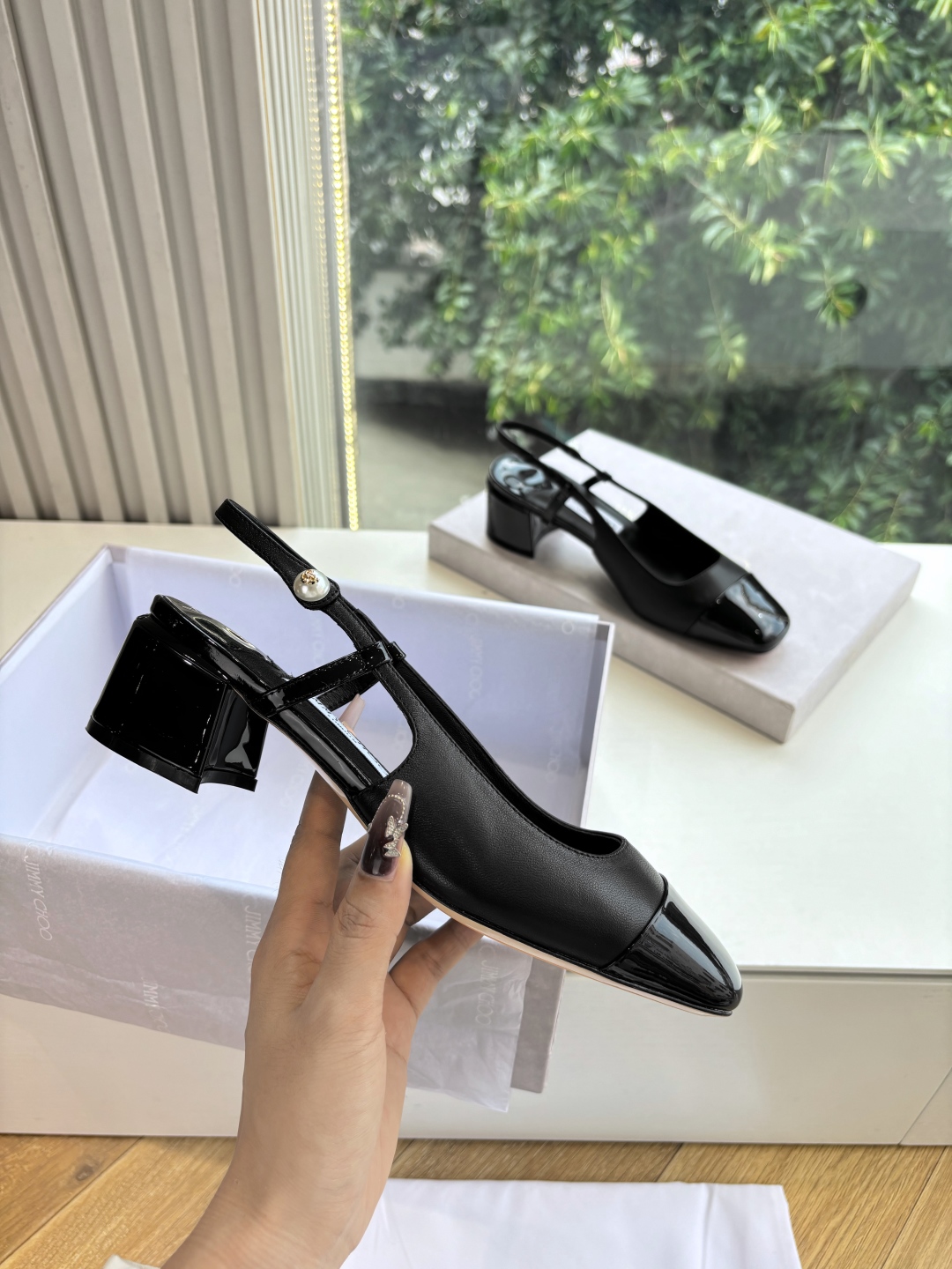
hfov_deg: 53.1
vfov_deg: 67.3
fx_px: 953
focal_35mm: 26
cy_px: 634
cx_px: 476
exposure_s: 1/260
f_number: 1.6
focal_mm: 5.96
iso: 40
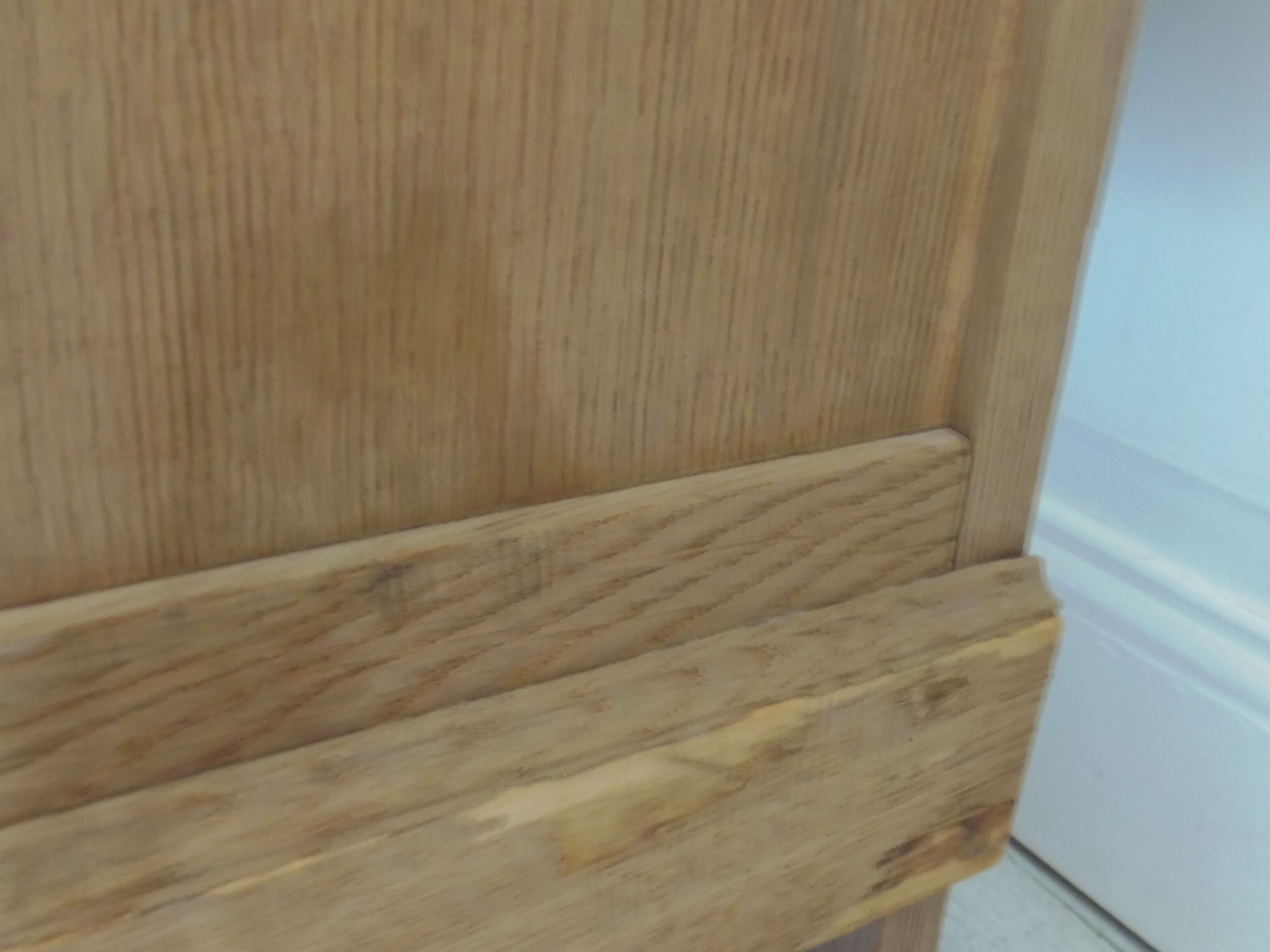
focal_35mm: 33
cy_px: 505
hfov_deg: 55.4
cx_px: 647
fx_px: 1211
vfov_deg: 42.9
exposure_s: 1/3
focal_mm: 4.3
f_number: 2.9
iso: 200
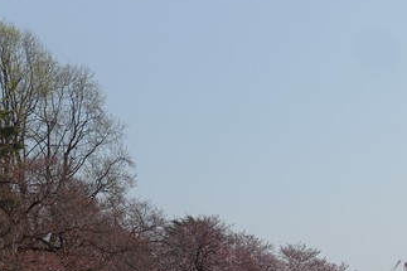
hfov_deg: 16.3
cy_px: 224
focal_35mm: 125
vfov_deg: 10.9
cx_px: 320
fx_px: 1412
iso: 125
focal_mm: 20.63
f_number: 5.6
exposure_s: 1/800
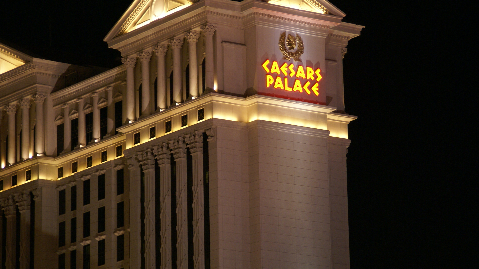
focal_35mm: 189
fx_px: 2400
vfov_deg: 6.4
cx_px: 240
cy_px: 140
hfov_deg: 11.4
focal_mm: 120
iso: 400
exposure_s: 1/6
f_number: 6.3
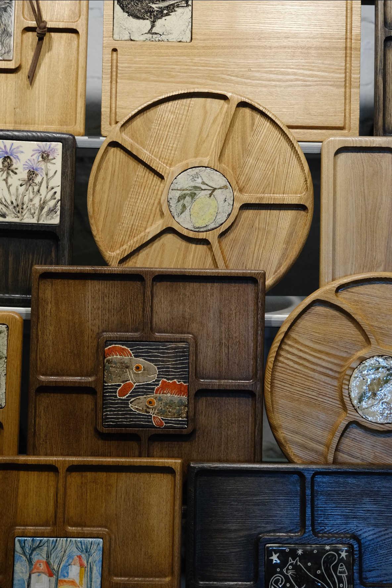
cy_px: 294
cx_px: 196
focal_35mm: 44
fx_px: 719
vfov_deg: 44.5
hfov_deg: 30.5
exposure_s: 1/125
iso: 2000
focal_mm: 29.2
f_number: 4
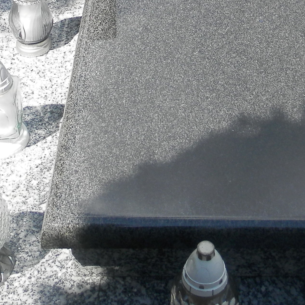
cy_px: -30
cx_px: 219
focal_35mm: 80
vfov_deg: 20.6
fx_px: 797
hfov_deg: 21.5
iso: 80
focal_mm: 4.5
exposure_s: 1/1000
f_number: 3.1
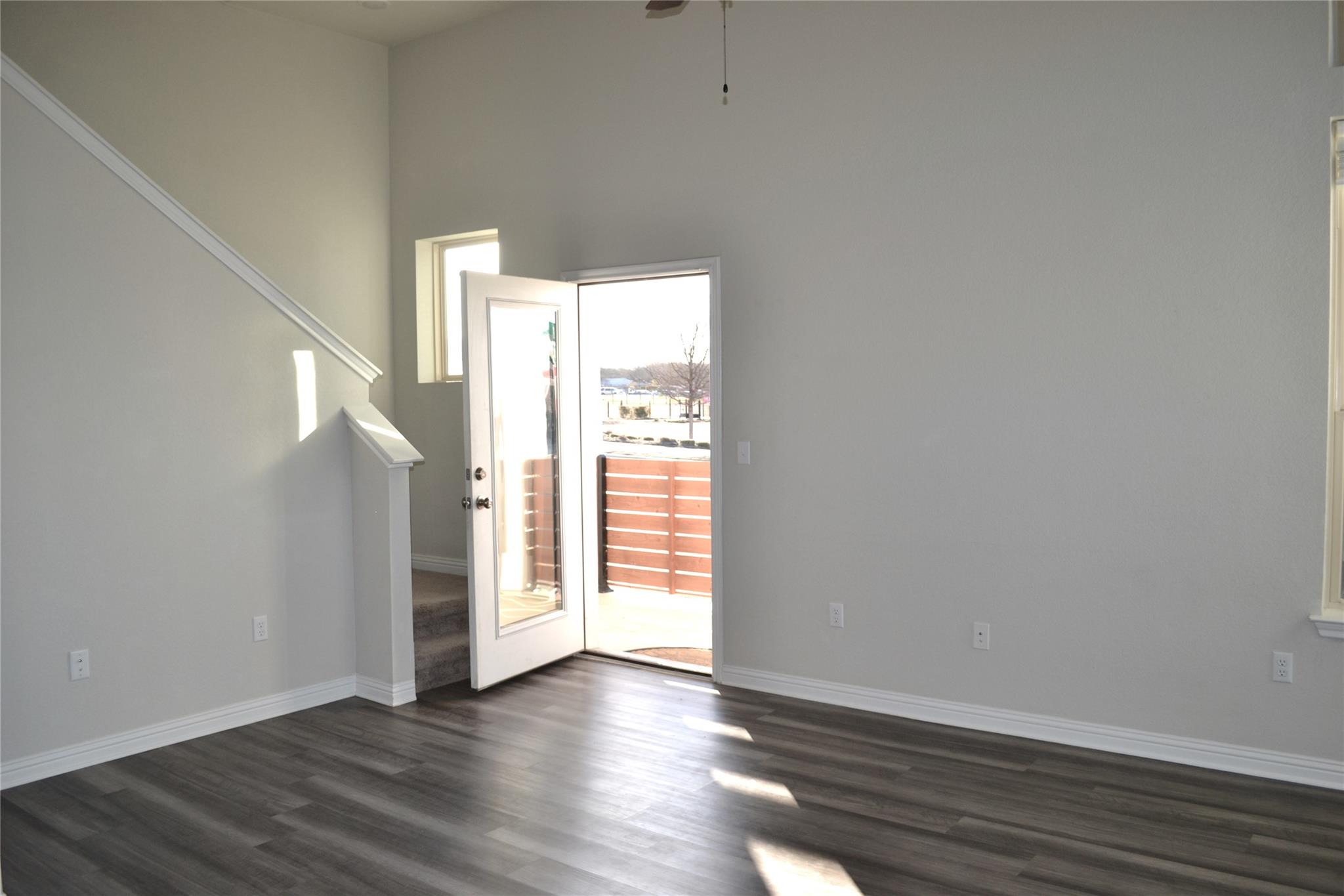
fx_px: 1008
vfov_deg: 47.9
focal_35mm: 27
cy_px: 448
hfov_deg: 67.4
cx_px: 672
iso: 160
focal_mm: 18
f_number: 4
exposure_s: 1/125
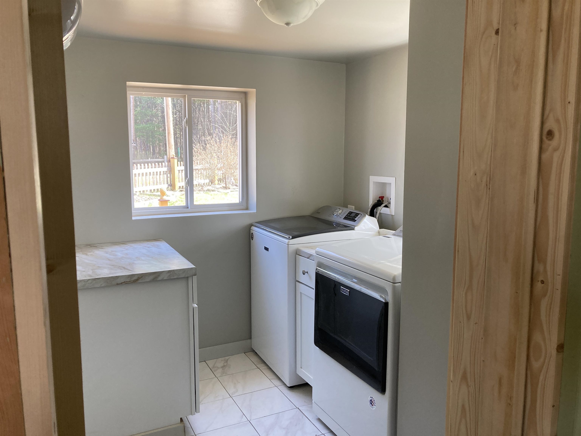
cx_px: 290
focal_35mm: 28
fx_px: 470
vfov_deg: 49.7
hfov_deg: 63.4
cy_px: 218
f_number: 1.8
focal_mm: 3.99
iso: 80
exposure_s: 1/121
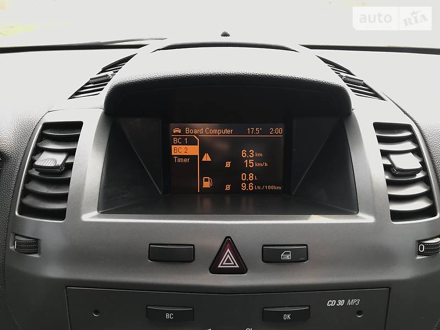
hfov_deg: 63.4
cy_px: 165
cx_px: 220
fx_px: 356
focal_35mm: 28
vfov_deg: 49.7
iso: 20
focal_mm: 4
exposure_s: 1/119
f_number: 1.8
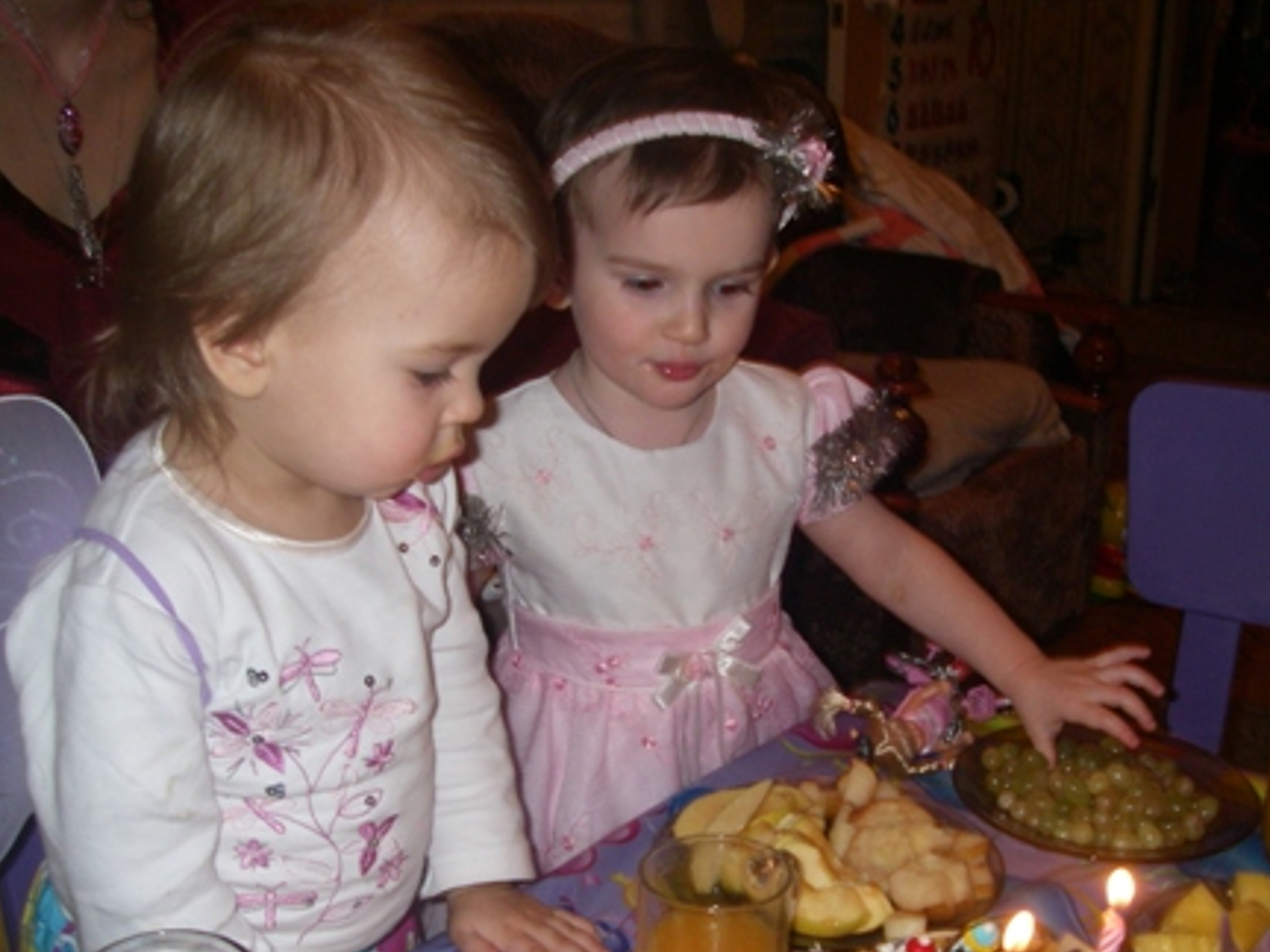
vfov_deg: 32.9
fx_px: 1614
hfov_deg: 42.9
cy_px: 516
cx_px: 659
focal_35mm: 44
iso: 200
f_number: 3.3
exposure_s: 1/40
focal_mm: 6.3
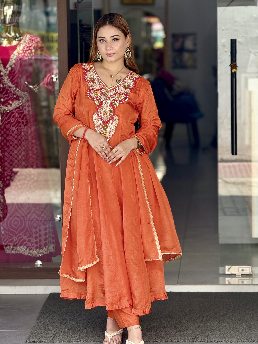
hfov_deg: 12.3
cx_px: 129
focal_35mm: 120
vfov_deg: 16.4
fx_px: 1193
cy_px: 172
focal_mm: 15.66
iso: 64
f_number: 2.8
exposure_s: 1/142
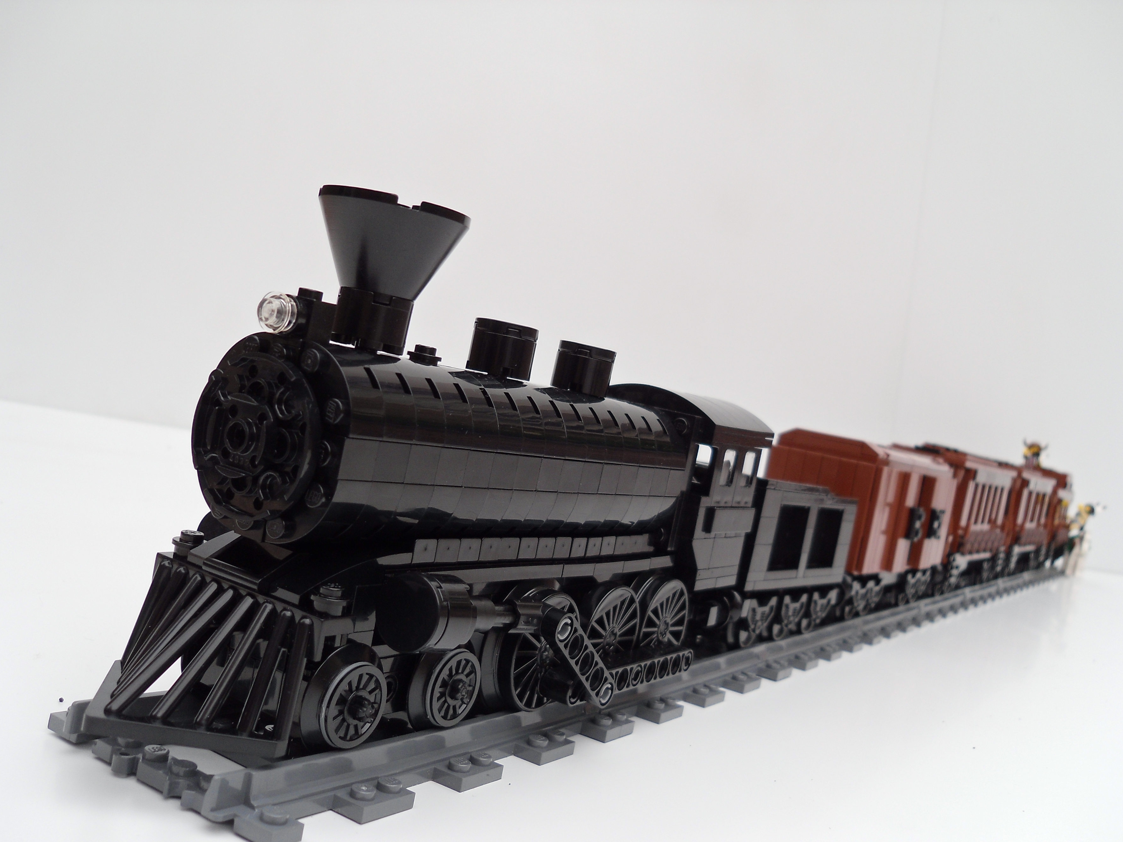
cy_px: 432
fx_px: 1135
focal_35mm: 35
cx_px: 572
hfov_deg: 52.6
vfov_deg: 40.7
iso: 80
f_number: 2.8
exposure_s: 1/98
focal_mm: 6
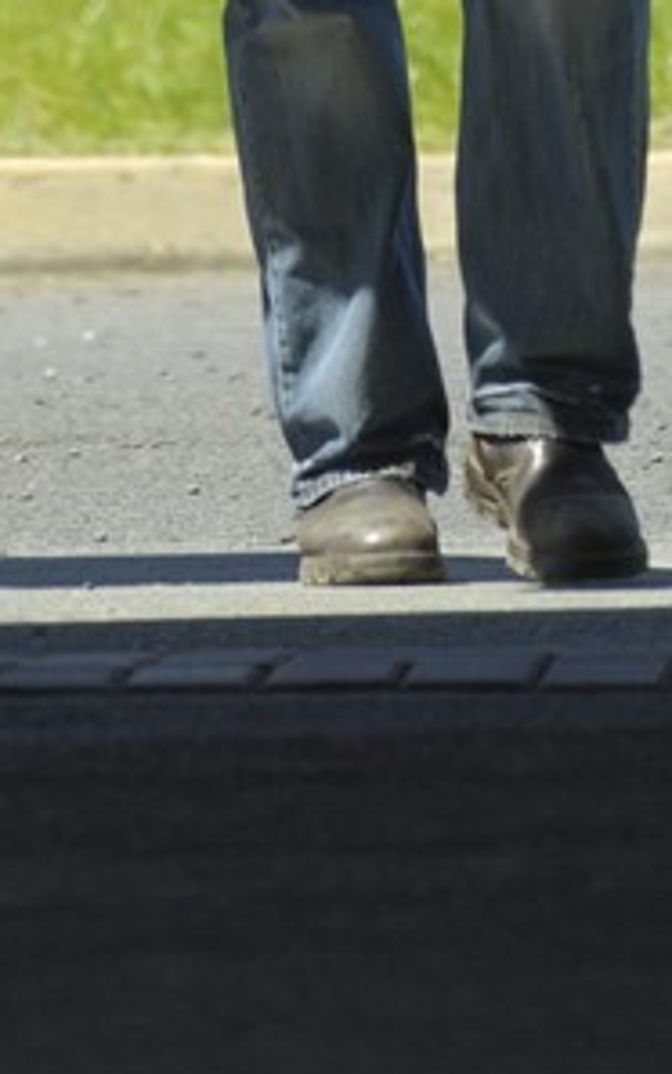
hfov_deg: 0.8
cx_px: 636
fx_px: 48075
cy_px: -1707
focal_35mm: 1643
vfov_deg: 1.3
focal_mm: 200
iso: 100
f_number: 4.8
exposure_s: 1/320
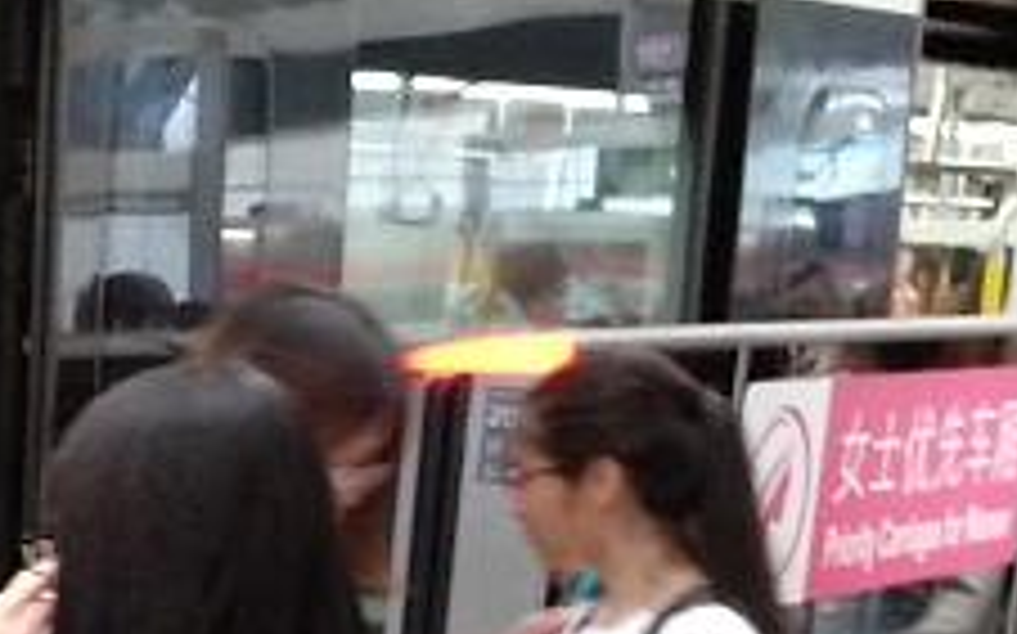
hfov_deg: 17.0
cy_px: 973
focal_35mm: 93
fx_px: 2576
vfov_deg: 13.2
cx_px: -976
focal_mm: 3.81
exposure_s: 1/33
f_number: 2.2
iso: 640
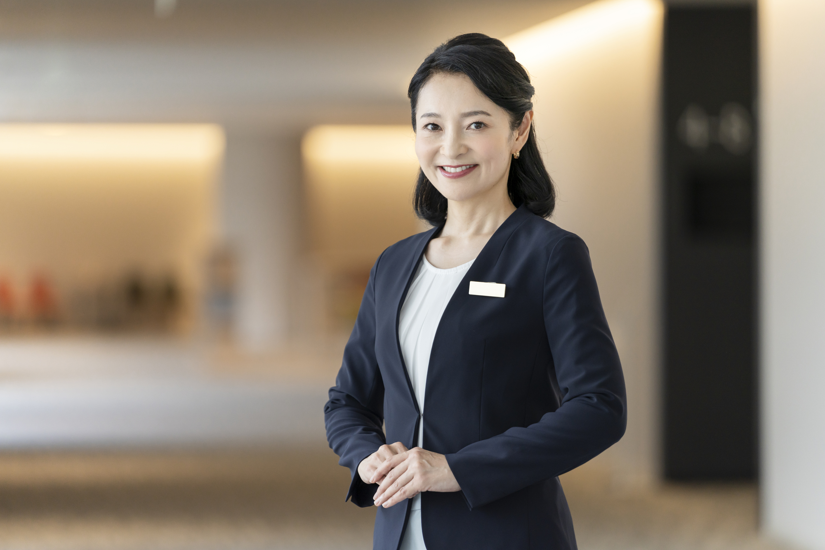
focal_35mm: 200
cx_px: 412
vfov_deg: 6.9
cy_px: 275
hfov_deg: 10.3
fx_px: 4583
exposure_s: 1/250
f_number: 2.8
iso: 640
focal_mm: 200
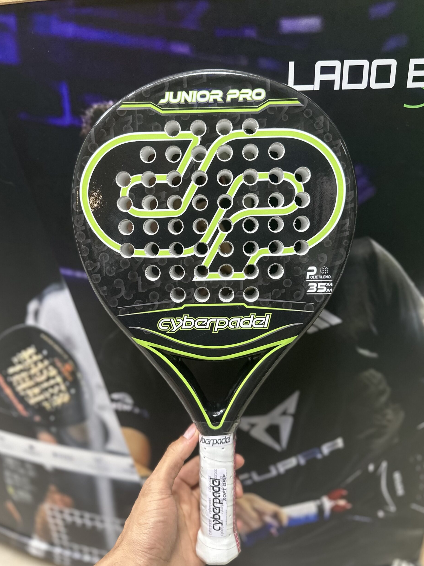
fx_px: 408
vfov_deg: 69.4
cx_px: 208
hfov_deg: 54.9
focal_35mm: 25
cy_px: 273
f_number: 1.78
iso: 400
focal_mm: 6.86
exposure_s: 1/60
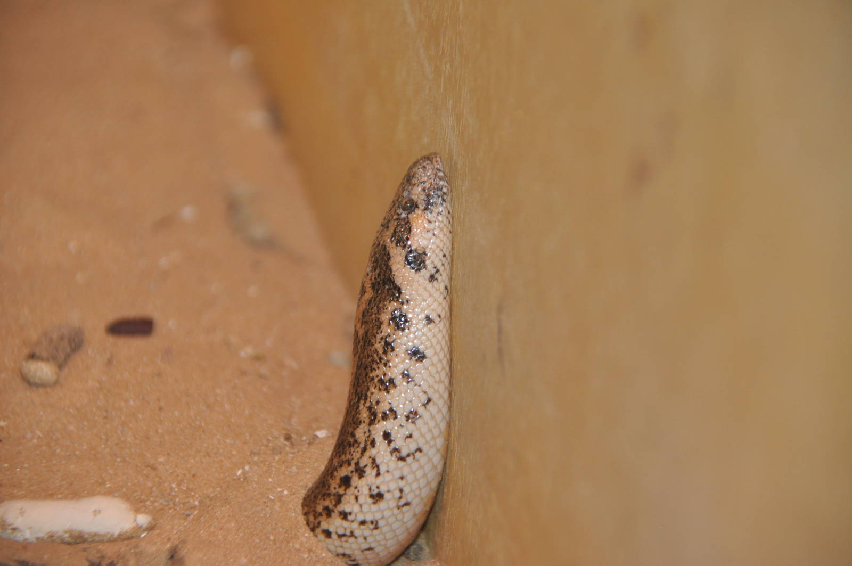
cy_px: 283
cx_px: 426
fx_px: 6915
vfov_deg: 4.7
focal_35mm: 292
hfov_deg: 7.1
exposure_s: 1/60
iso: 1000
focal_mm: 195
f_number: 5.6
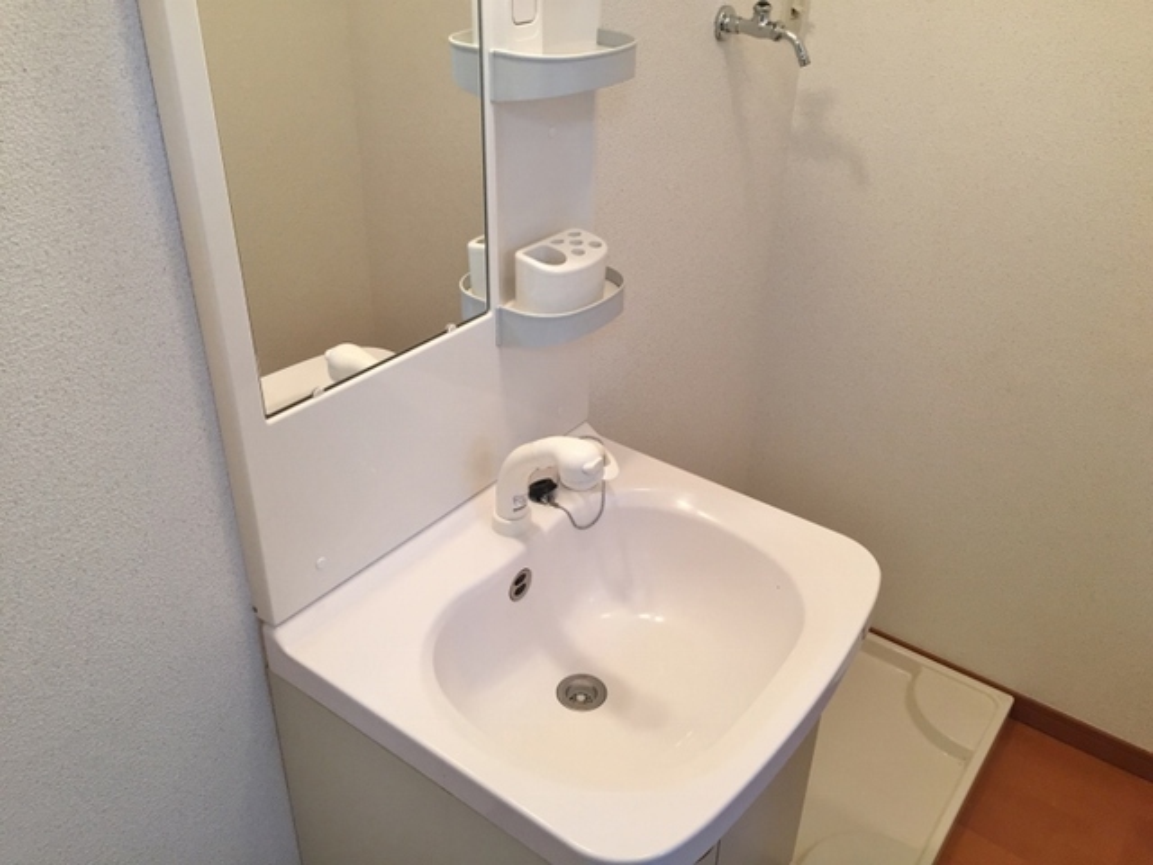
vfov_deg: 48.2
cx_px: 576
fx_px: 966
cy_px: 432
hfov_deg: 61.7
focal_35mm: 29
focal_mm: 4.15
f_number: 2.2
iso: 64
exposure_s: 1/33
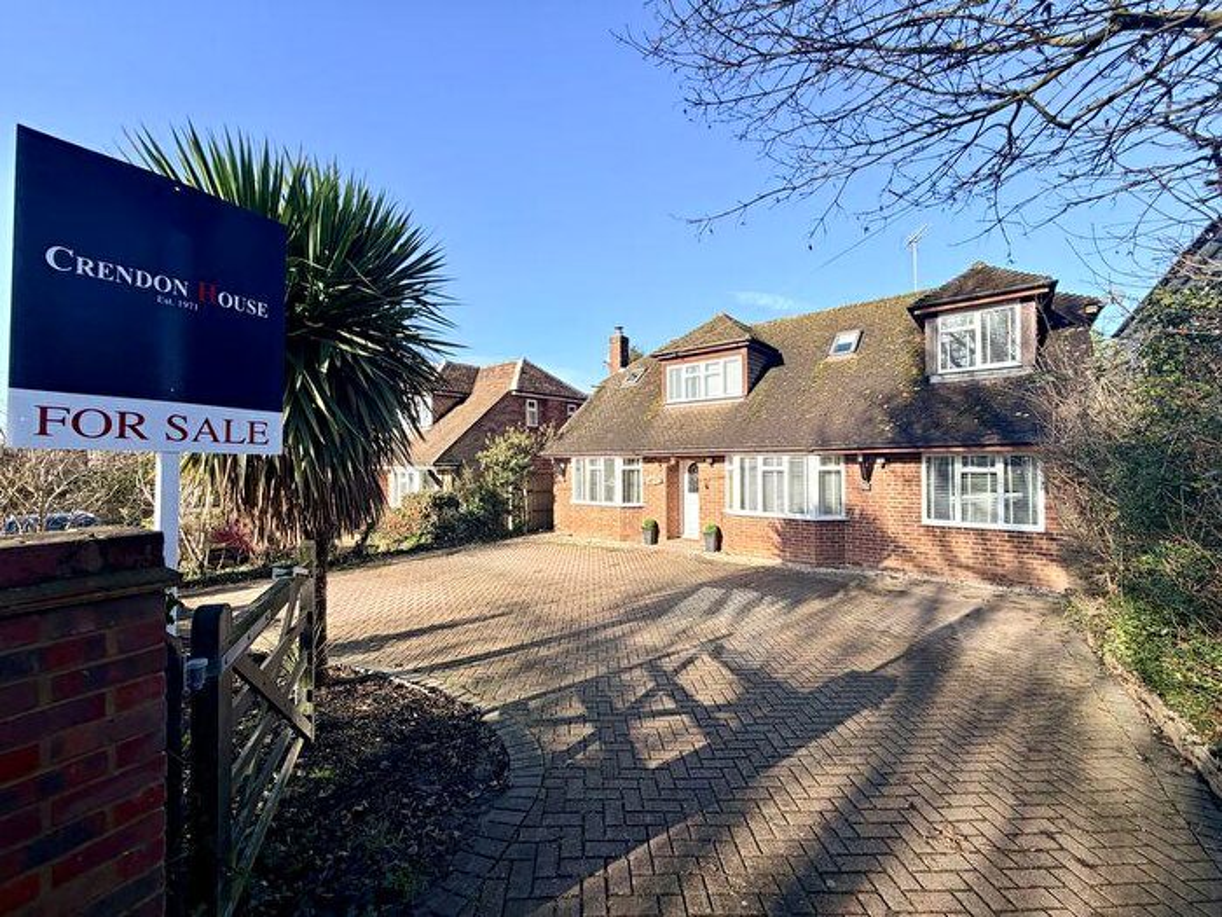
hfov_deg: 102.1
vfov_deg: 85.7
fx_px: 494
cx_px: 611
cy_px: 458
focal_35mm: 14
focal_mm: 2.22
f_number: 2.2
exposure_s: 1/619
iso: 40
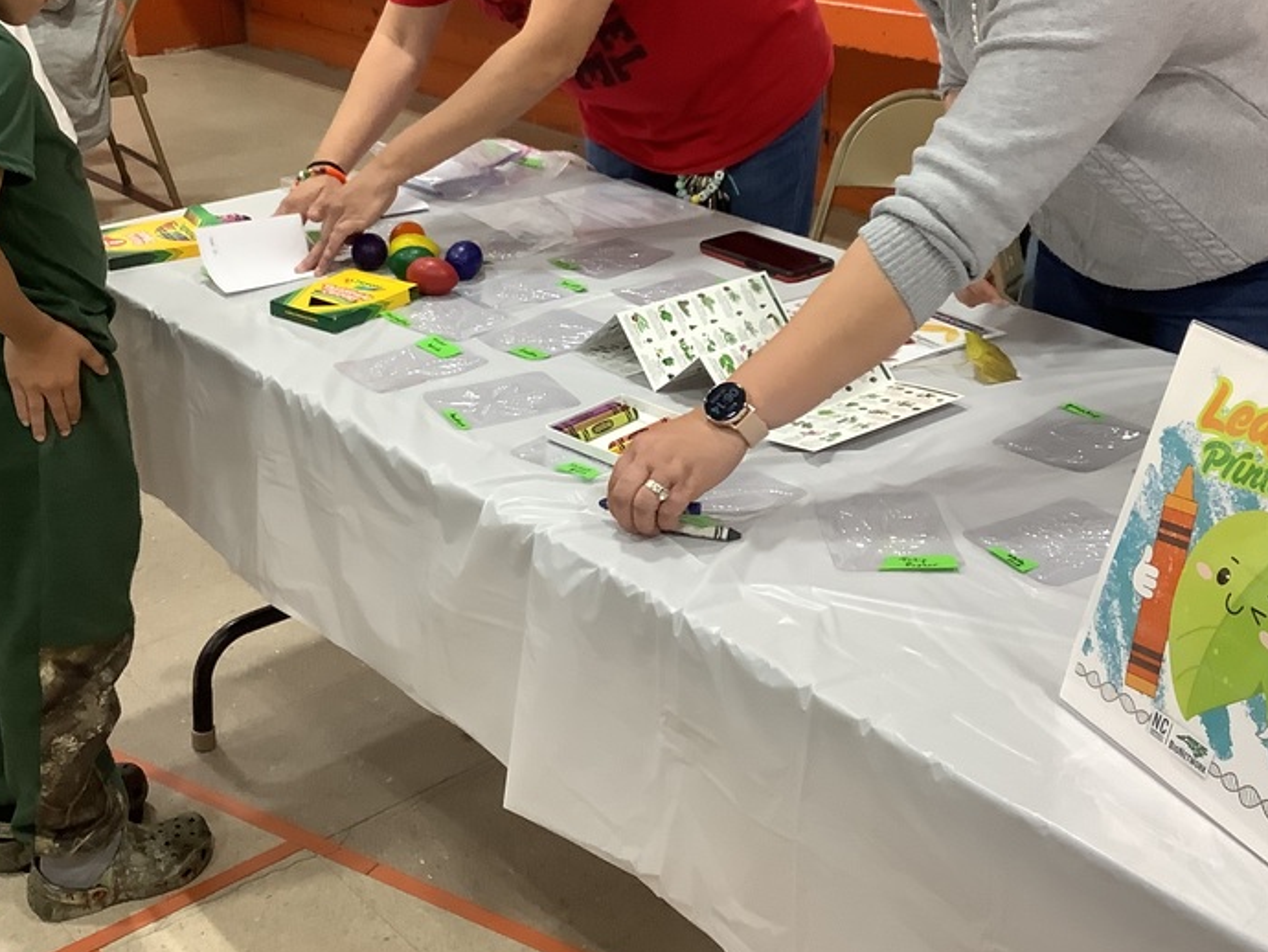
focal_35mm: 46
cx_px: 597
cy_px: 316
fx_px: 1686
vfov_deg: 31.3
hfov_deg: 41.2
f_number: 2.4
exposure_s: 1/60
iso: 200
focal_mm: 3.3
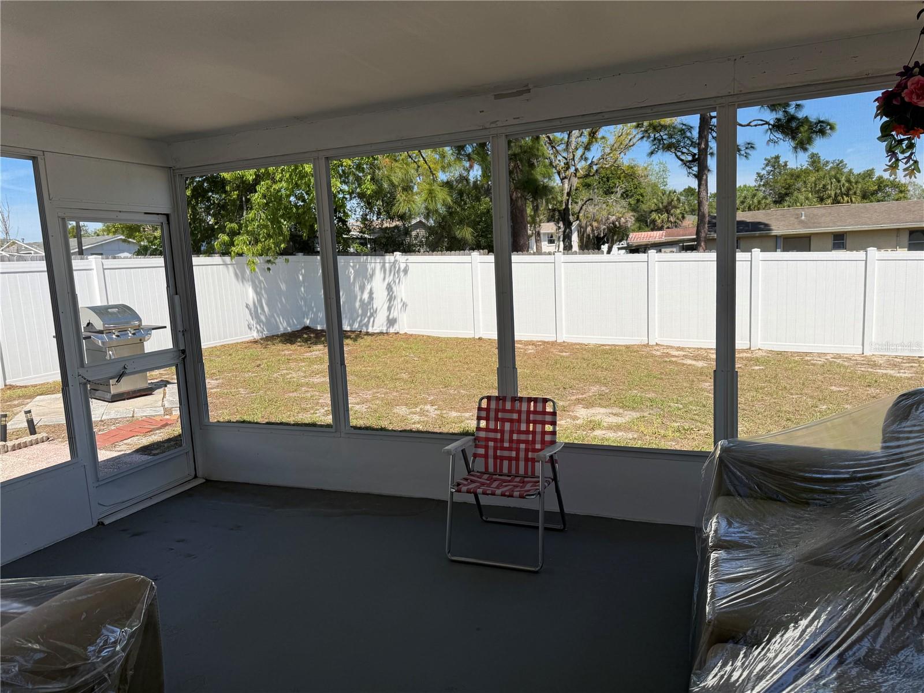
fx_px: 641
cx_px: 462
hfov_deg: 71.6
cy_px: 346
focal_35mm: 24
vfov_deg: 56.8
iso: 80
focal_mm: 6.76
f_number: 1.78
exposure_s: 1/2801
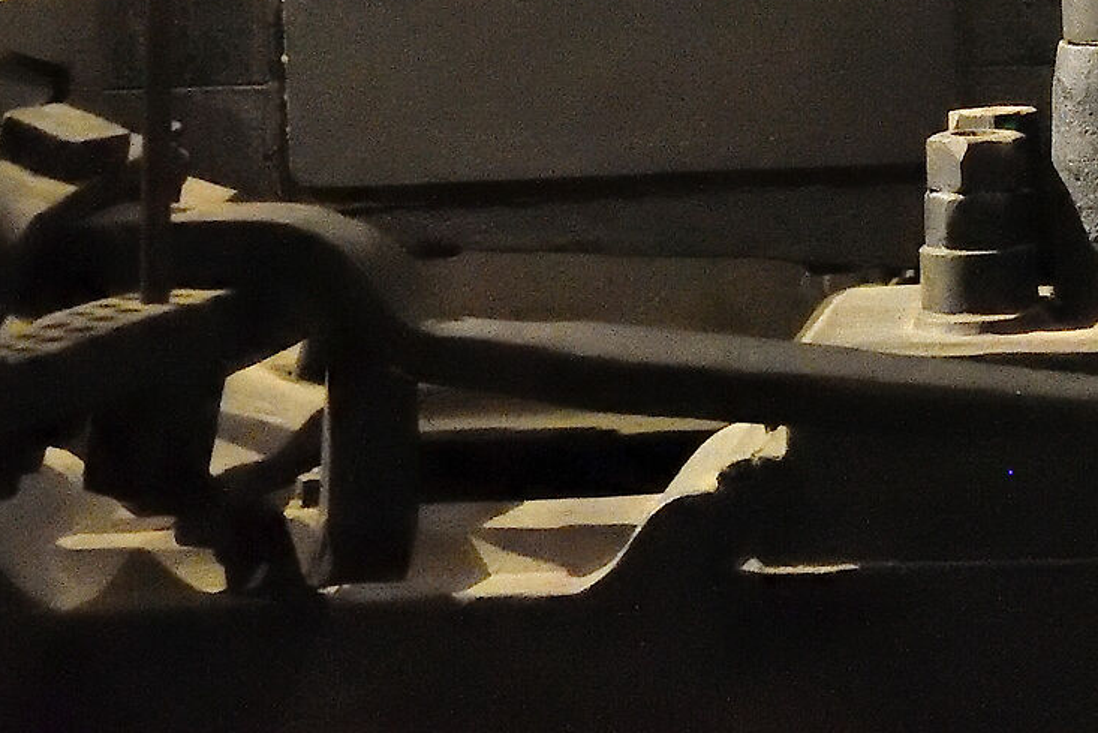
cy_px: -406
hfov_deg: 9.4
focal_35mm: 216
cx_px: 1254
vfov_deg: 6.3
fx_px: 6589
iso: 6400
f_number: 4.8
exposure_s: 1/125
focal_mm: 44
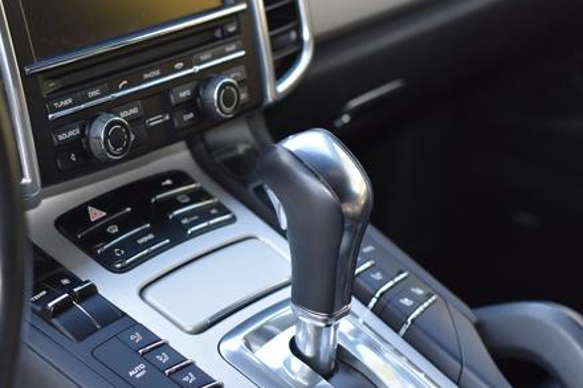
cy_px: 215
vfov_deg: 15.9
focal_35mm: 86
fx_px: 1392
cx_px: 282
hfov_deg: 23.7
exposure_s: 1/200
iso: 640
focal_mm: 50
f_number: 3.5
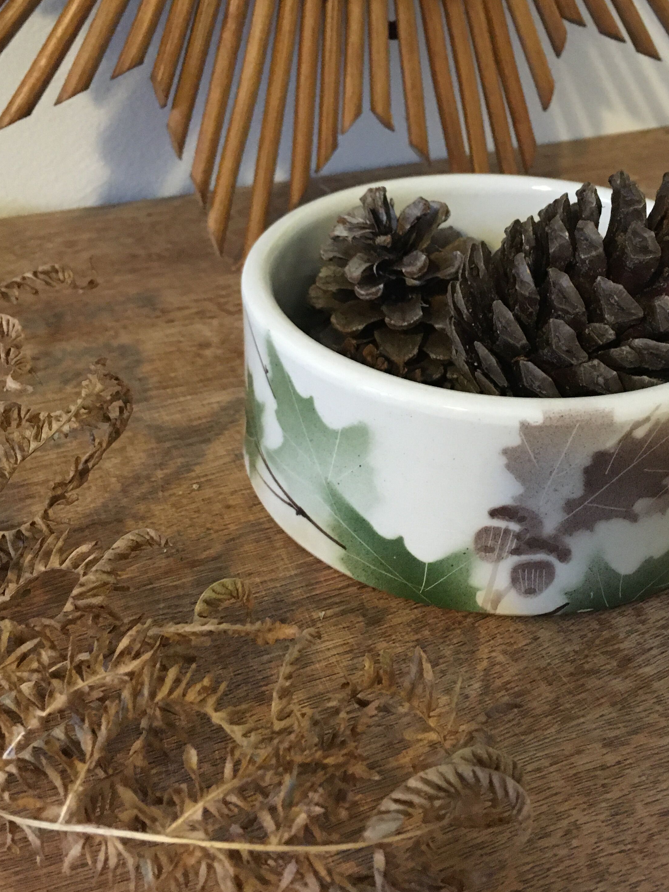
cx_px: 387
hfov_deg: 35.9
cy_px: 351
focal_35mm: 40
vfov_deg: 46.5
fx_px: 1031
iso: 250
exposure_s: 1/17
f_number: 2.2
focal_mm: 4.15
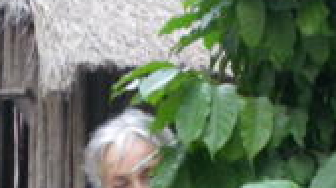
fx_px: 1085
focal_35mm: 122
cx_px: 152
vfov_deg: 9.8
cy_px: 167
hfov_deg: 17.6
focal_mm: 6.3
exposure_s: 1/59
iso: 116
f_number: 3.1
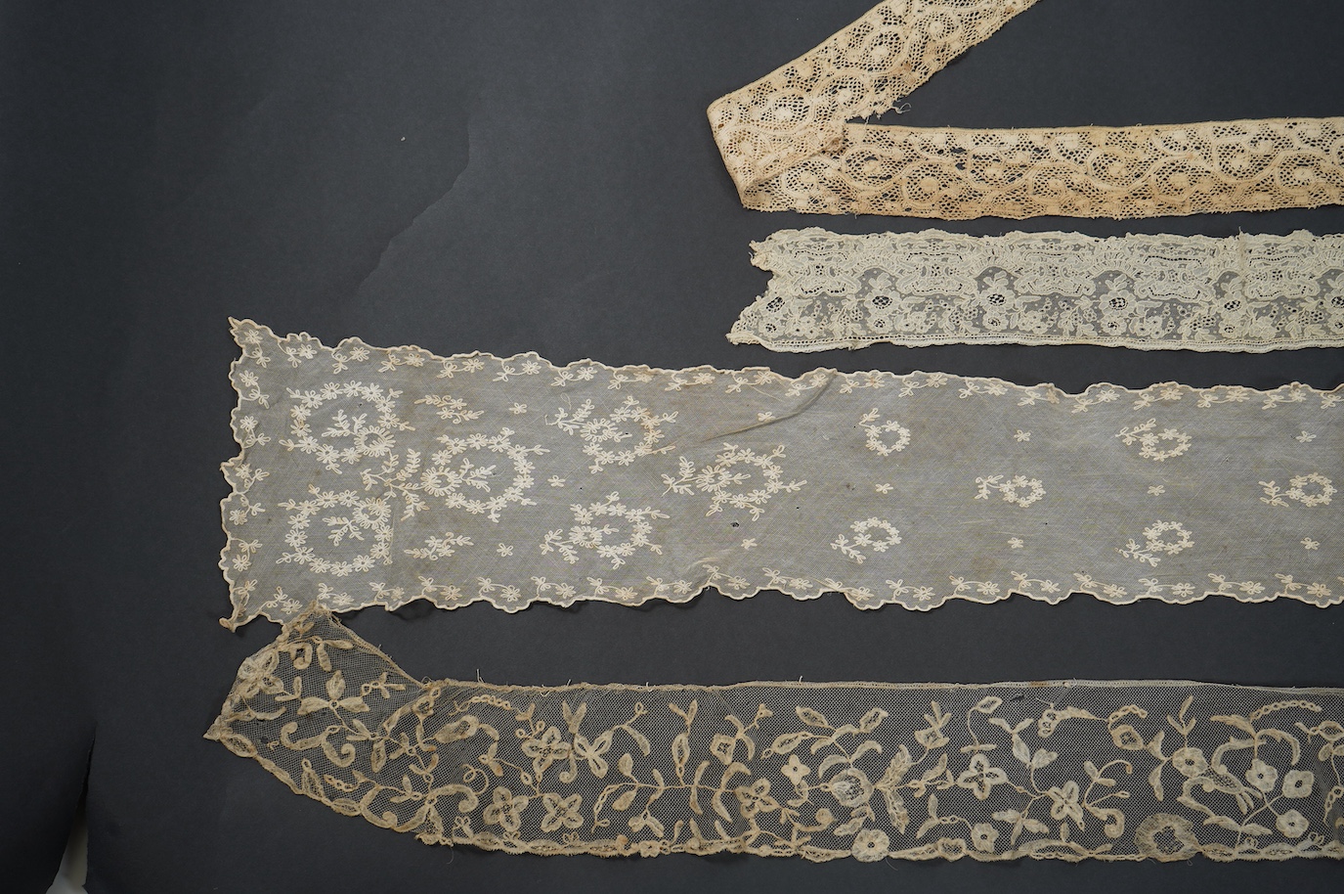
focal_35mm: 44
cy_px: 447
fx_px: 1641
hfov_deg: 44.5
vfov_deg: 30.5
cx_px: 672
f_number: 7.1
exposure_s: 1/100
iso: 100
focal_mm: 44
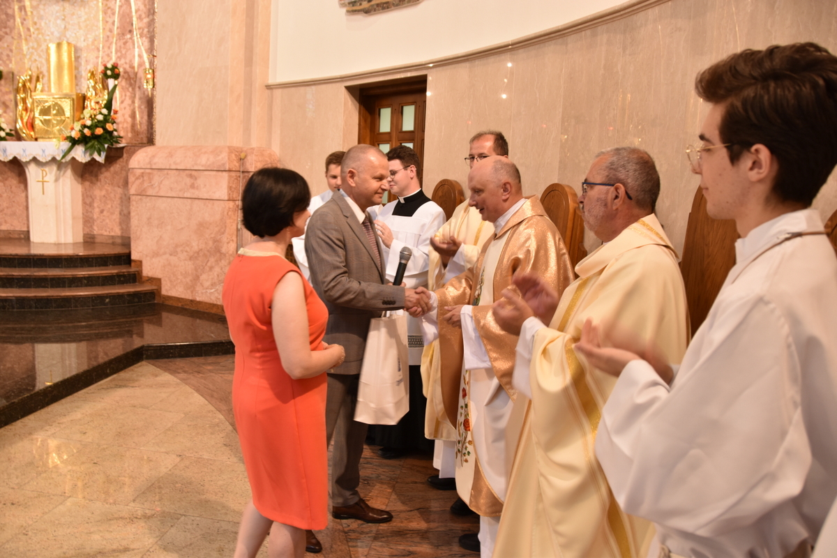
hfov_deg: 67.4
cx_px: 418
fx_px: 628
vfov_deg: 47.9
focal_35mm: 27
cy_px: 279
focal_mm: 18
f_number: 3.5
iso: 400
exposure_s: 1/30
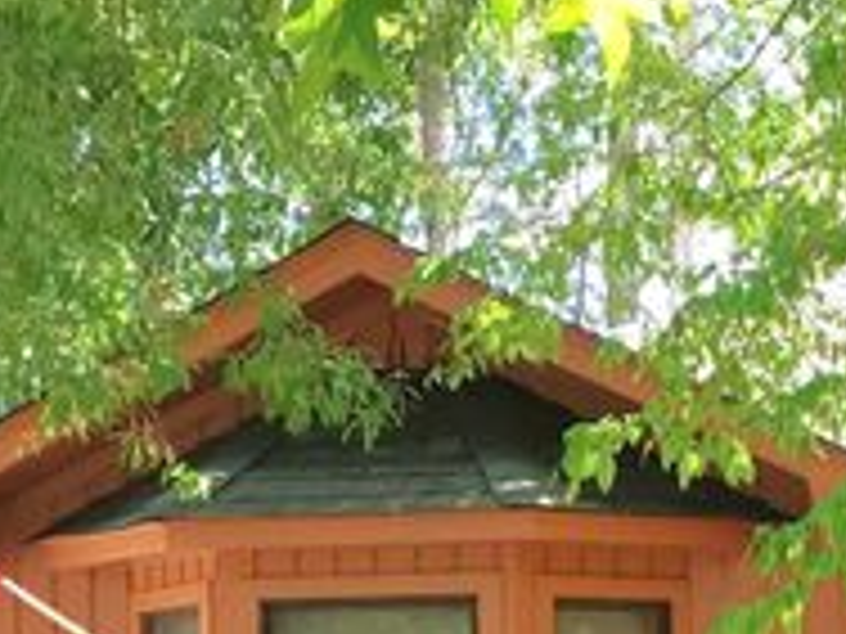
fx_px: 3128
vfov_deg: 11.3
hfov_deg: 15.3
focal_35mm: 128
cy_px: 812
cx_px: 675
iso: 40
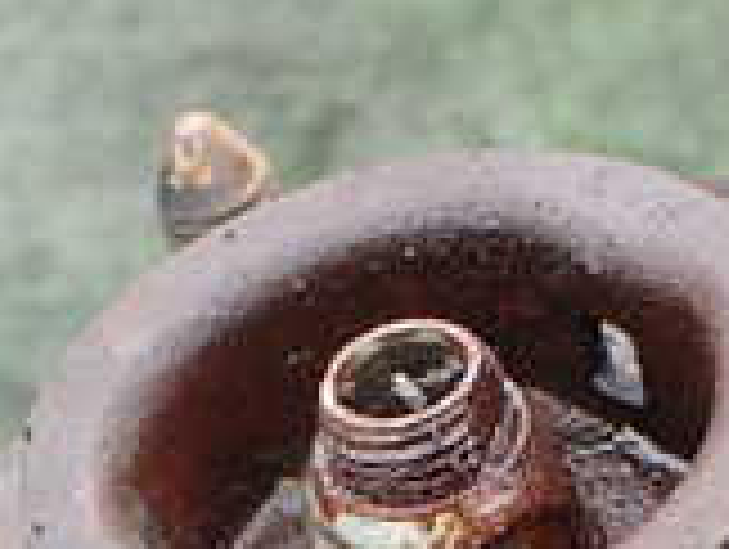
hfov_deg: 17.6
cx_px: 554
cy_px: 783
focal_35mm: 111
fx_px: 2341
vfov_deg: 12.8
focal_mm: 5.4
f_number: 3.2
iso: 100
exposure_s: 1/125
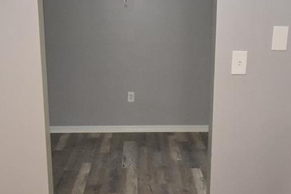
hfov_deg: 35.6
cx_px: 144
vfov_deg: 24.1
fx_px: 453
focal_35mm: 56
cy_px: 127
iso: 1600
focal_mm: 10
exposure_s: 1/125
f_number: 8
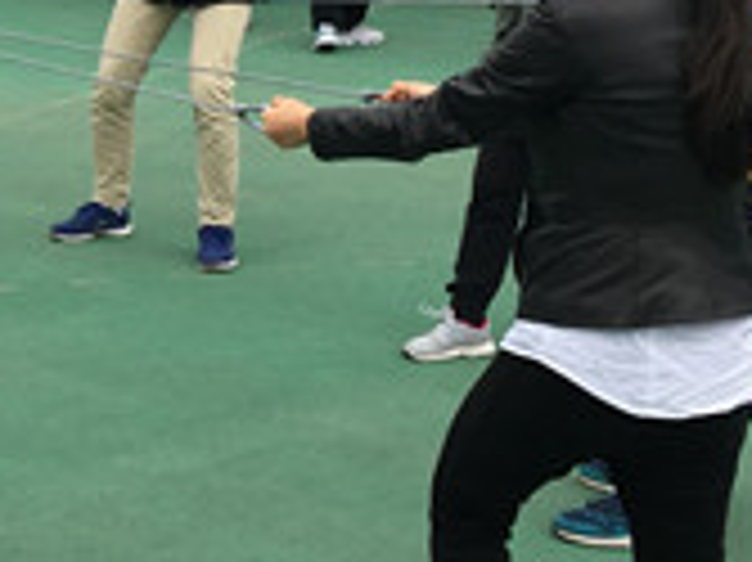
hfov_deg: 16.2
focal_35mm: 113
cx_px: -311
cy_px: 38
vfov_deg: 13.0
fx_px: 2453
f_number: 2.2
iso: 25
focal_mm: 4.15
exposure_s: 1/450
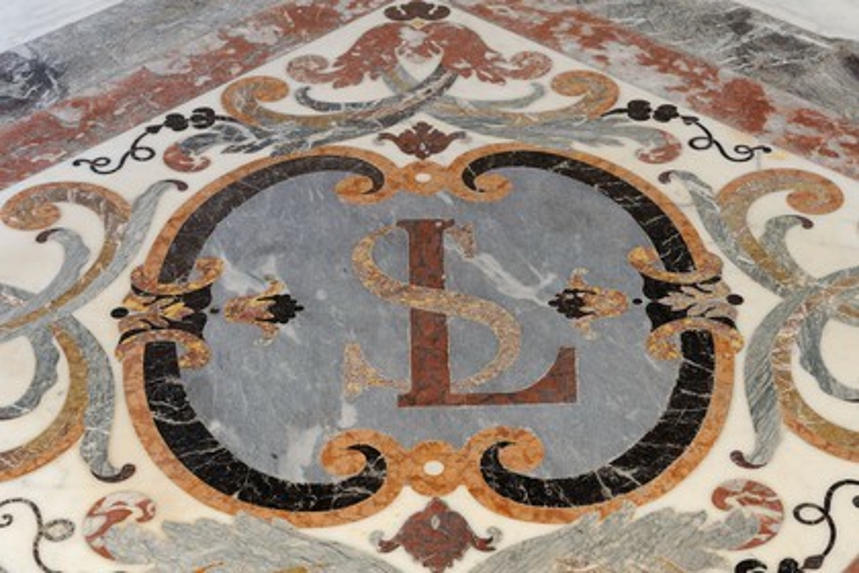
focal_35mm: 62
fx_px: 1479
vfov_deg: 21.9
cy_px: 286
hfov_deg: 32.4
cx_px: 430
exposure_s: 8
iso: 200
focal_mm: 62
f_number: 13
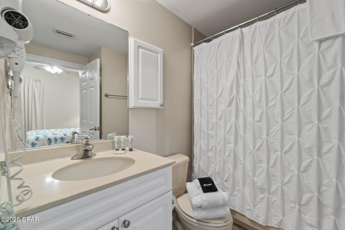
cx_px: 172
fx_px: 144
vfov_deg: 77.3
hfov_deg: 100.4
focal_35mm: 15
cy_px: 115
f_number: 9
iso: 400
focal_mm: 10
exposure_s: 1.3
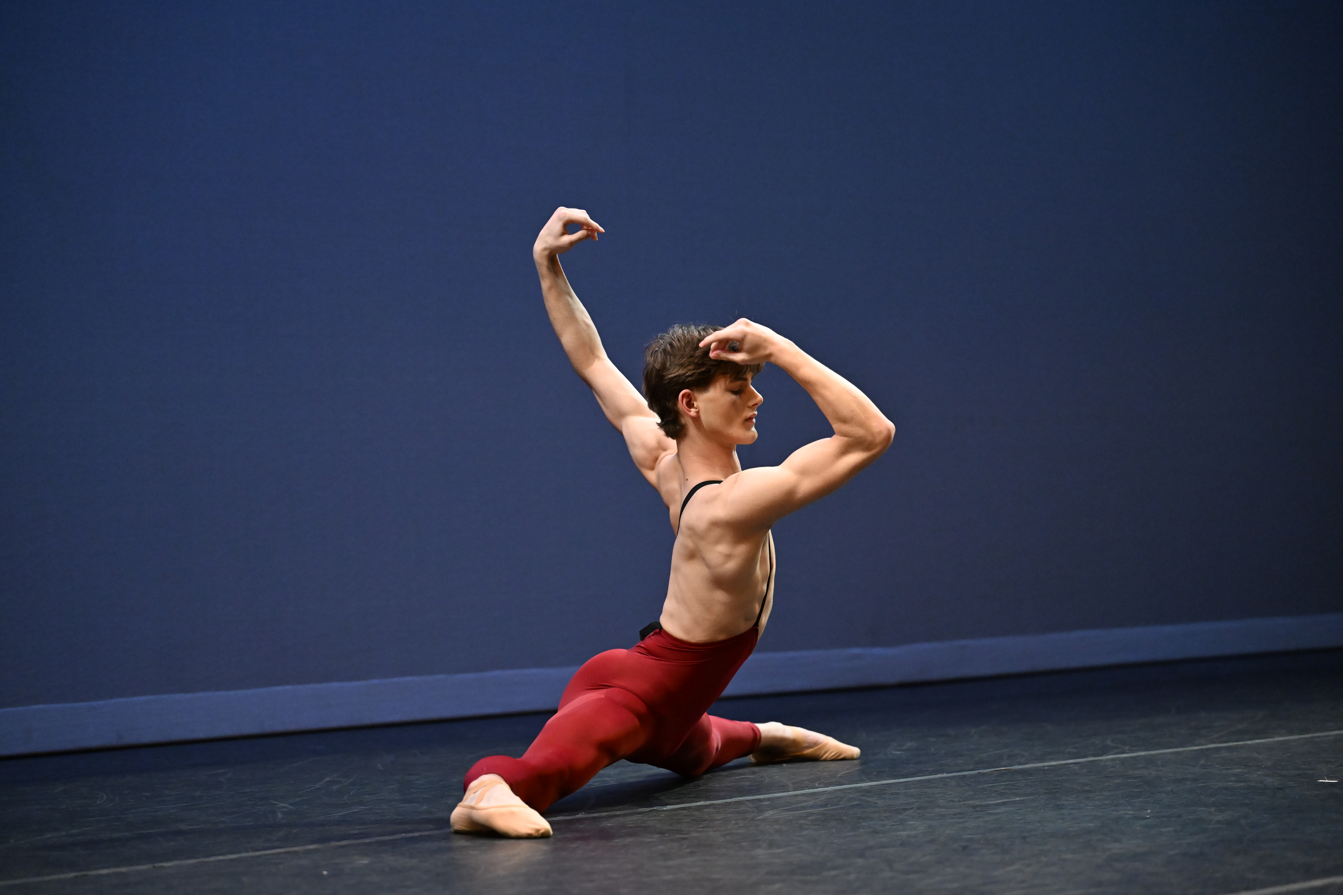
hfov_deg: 18.6
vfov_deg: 12.5
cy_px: 448
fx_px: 4103
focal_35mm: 110
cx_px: 672
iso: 5000
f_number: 2.8
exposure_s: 1/1250
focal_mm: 110
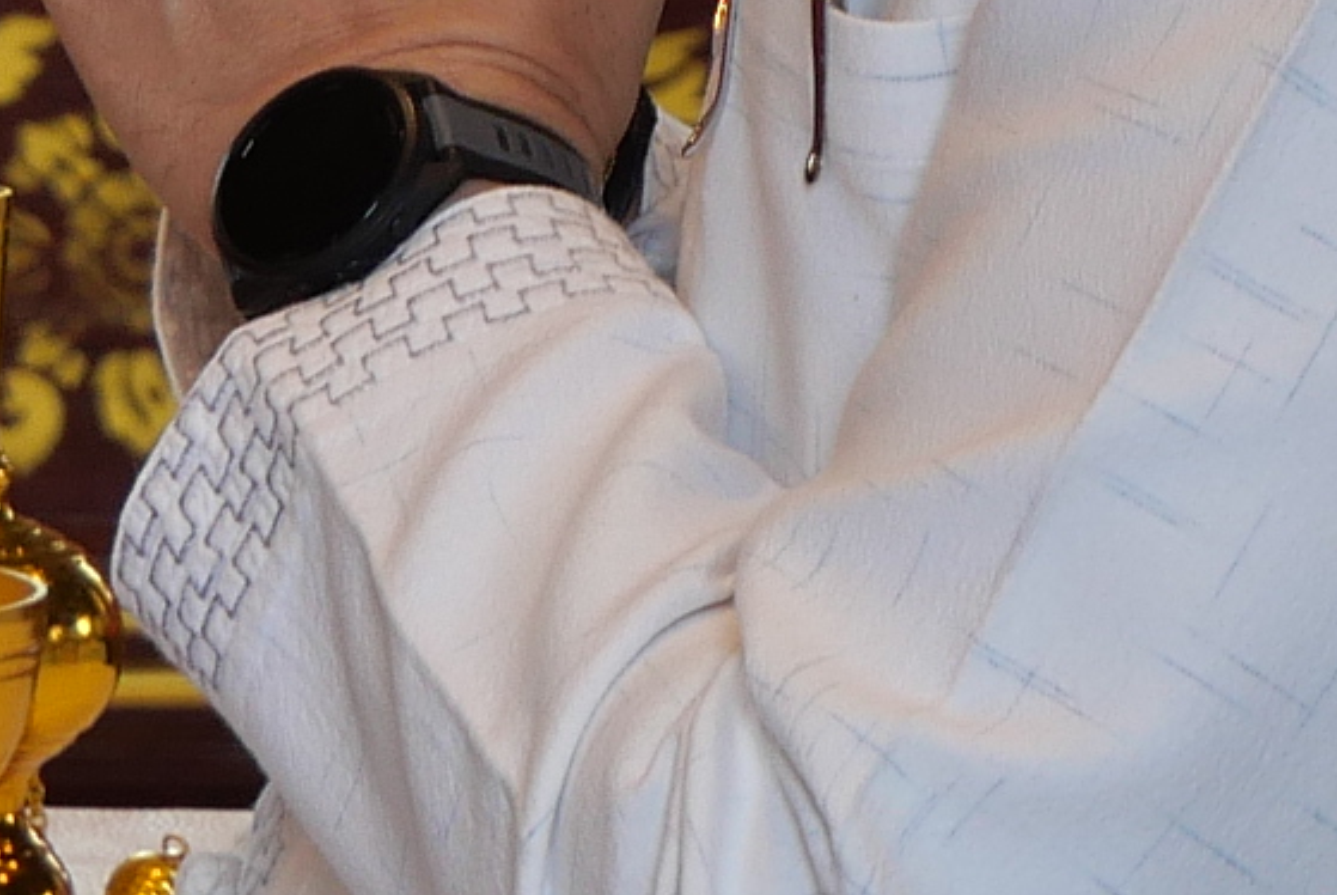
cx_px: 287
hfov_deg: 2.5
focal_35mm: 823
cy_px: -369
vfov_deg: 1.7
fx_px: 30597
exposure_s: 1/20
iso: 200
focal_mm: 60
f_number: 5.6
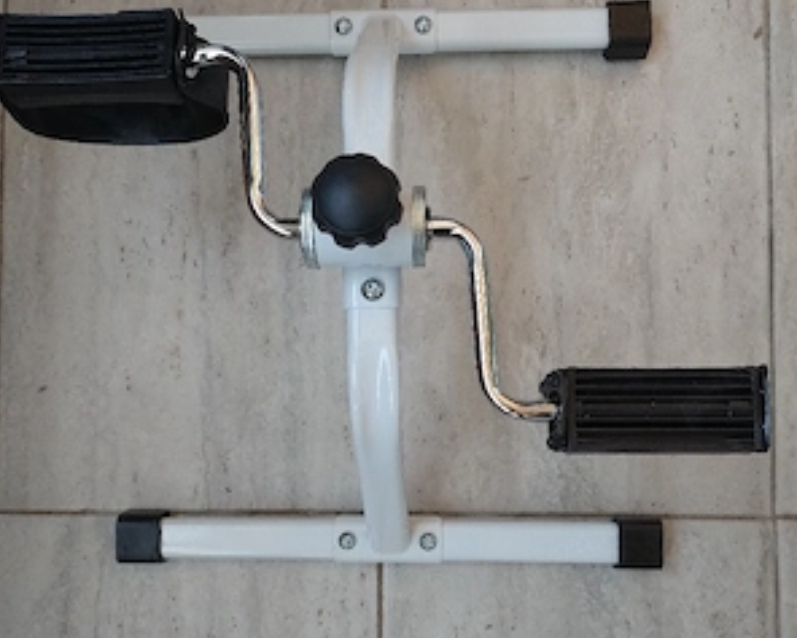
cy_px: 389
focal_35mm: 33
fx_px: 779
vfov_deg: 44.3
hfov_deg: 54.2
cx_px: 398
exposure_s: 1/50
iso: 534
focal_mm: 4.71
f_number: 1.7
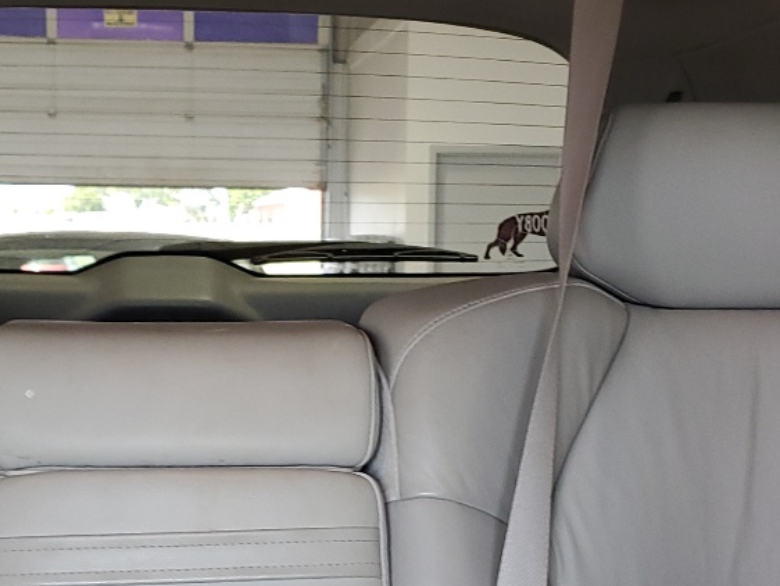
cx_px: 243
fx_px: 1668
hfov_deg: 26.1
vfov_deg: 19.8
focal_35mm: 74
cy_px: 440
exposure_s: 1/60.2
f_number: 1.5
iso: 65
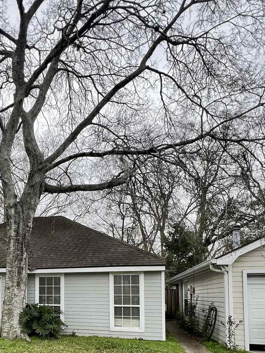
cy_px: 281
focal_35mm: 28
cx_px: 23
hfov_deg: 44.9
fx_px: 286
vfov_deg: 58.7
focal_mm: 1.57
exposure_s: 1/99
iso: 40
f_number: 1.8
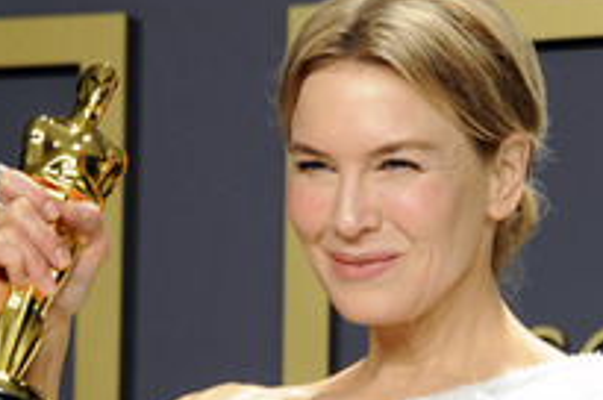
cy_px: 356
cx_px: 244
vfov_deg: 3.0
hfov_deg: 4.5
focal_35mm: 462
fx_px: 7726
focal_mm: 210
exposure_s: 1/125
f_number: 6.3
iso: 1600
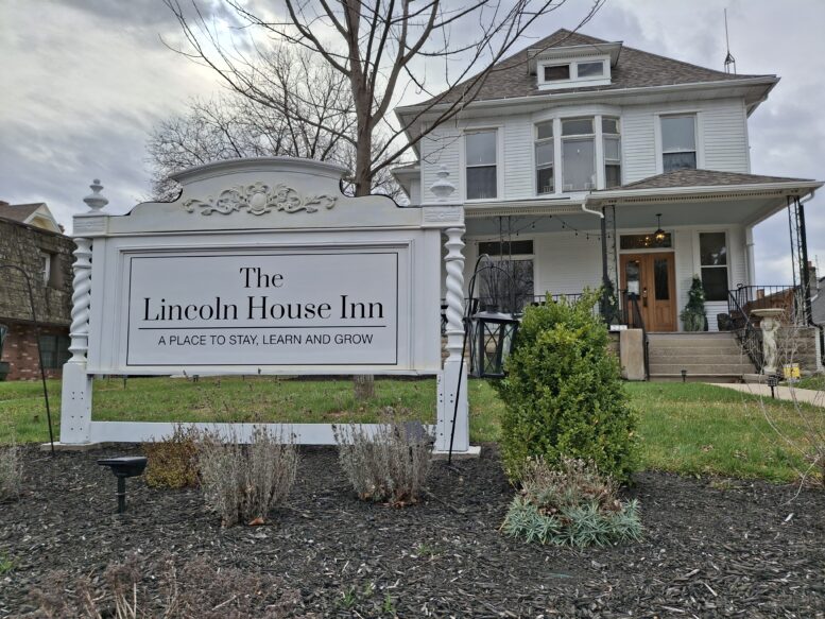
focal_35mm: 25
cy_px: 310
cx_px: 412
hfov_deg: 69.4
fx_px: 596
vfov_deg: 54.9
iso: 32
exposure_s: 1/2024
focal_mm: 4.69
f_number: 1.8
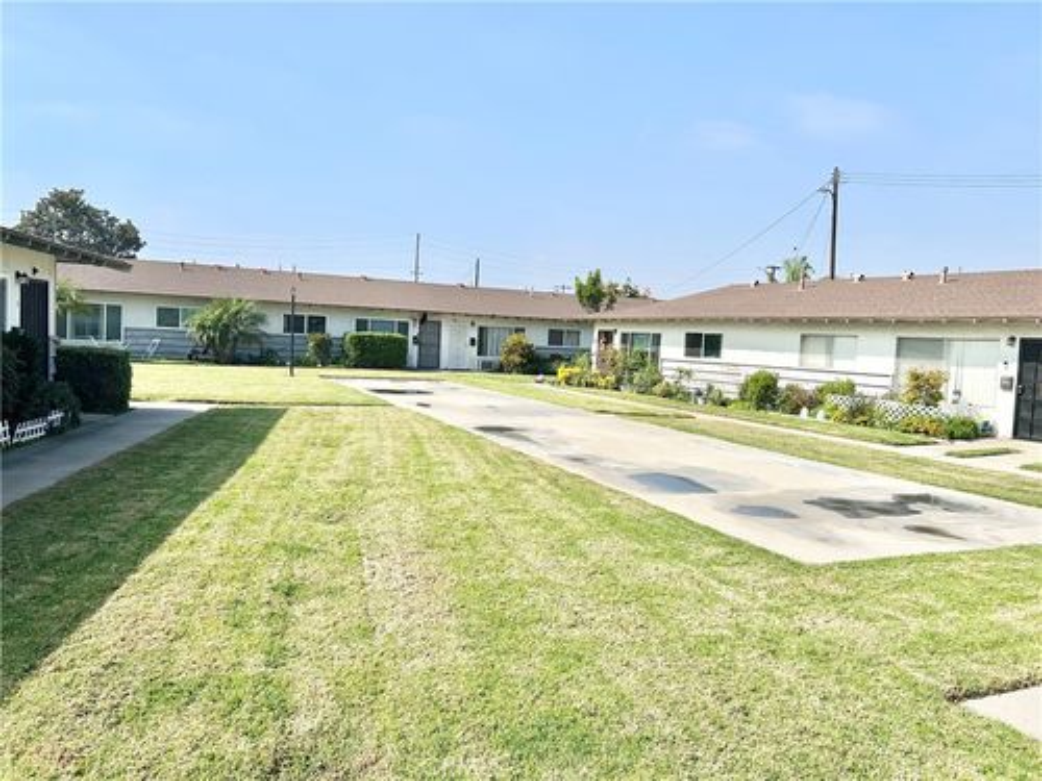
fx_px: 783
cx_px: 521
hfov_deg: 67.3
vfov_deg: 53.1
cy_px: 390
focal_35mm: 26
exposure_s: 1/4831
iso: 50
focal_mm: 5.7
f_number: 1.5
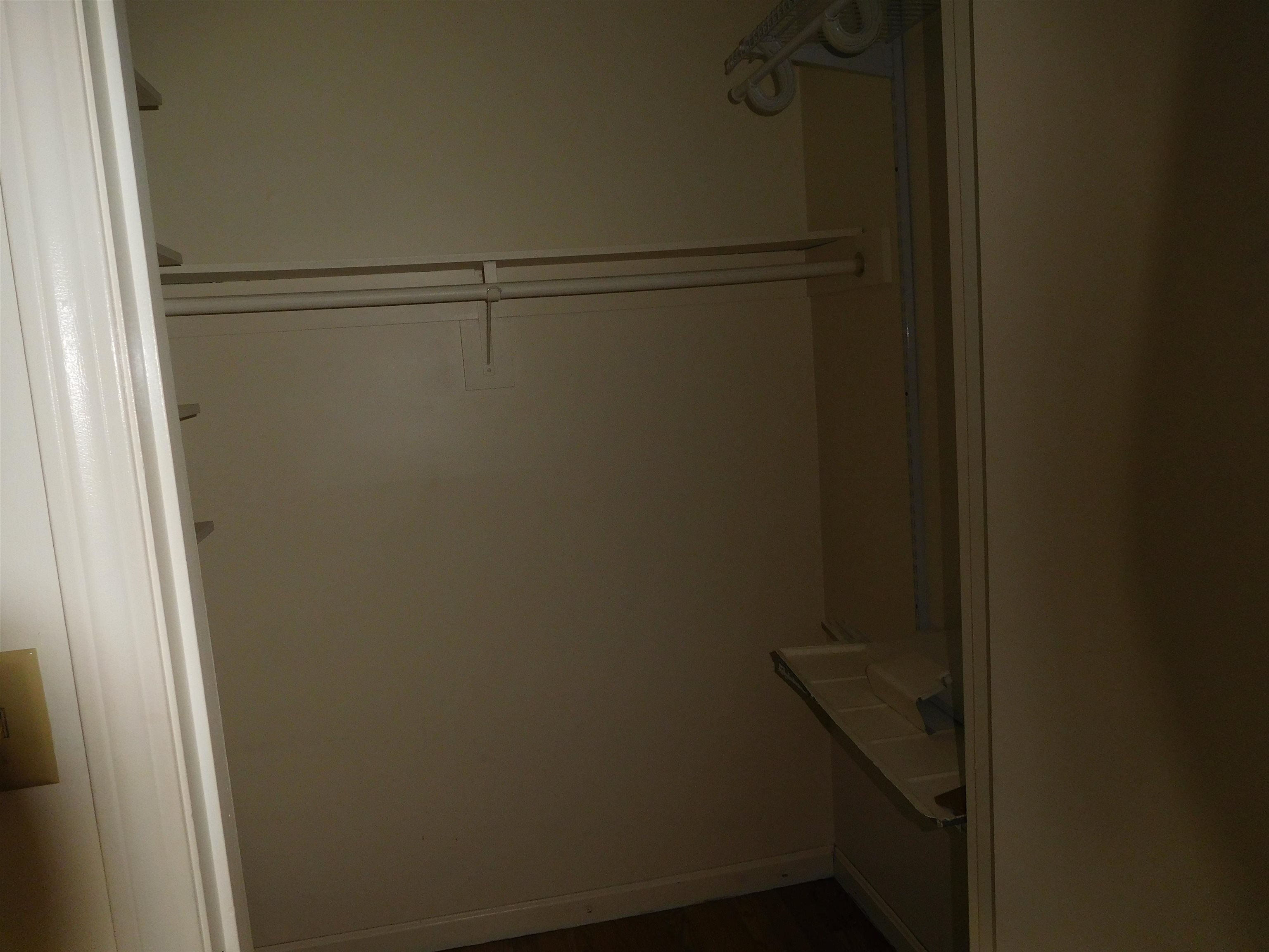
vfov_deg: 54.9
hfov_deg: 69.4
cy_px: 476
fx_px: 916
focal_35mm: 25
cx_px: 634
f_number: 3.4
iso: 200
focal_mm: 4.5
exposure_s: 1/30
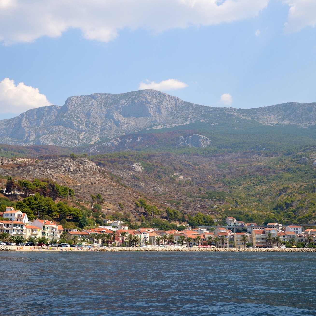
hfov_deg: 35.8
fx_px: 485
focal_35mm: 47
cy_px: 161
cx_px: 112
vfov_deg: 36.1
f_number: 3.8
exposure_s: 1/800
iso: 100
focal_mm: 24
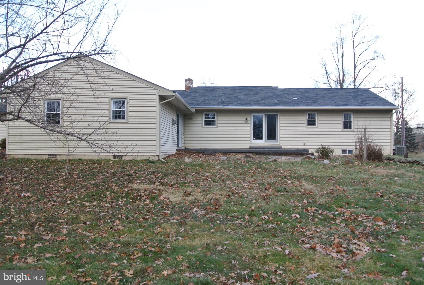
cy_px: 142
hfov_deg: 65.4
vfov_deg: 46.6
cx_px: 212
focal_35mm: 28
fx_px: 330
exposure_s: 1/60
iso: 400
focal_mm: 10.7
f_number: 6.3
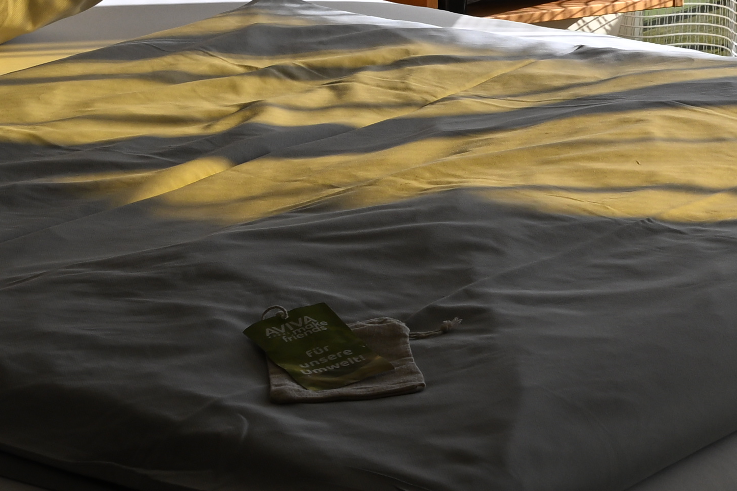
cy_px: -165
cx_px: 960
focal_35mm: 137
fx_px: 2804
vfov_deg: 9.8
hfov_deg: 14.3
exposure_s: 1/200
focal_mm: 24
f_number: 7.1
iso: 100
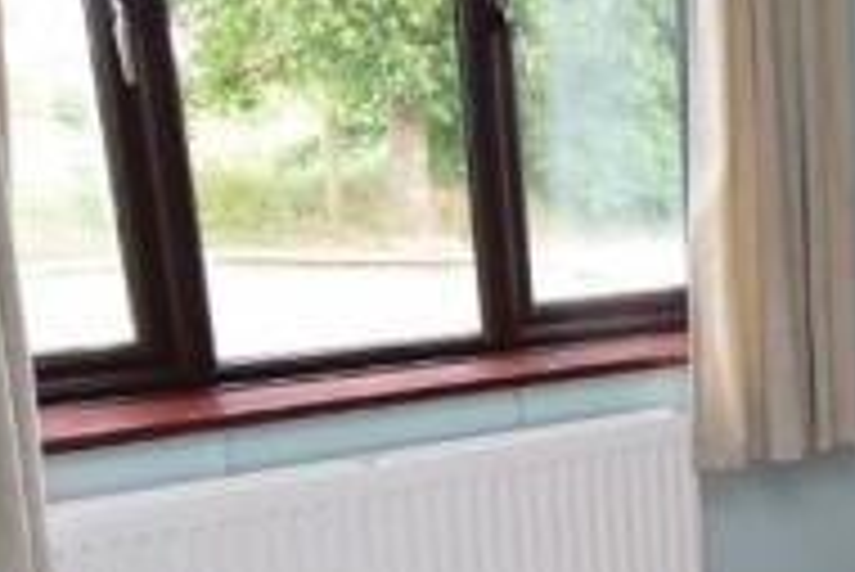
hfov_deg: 29.6
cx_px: 904
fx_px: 1474
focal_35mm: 62
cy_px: 543
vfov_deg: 21.3
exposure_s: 1/80
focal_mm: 12
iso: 400
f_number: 4.5
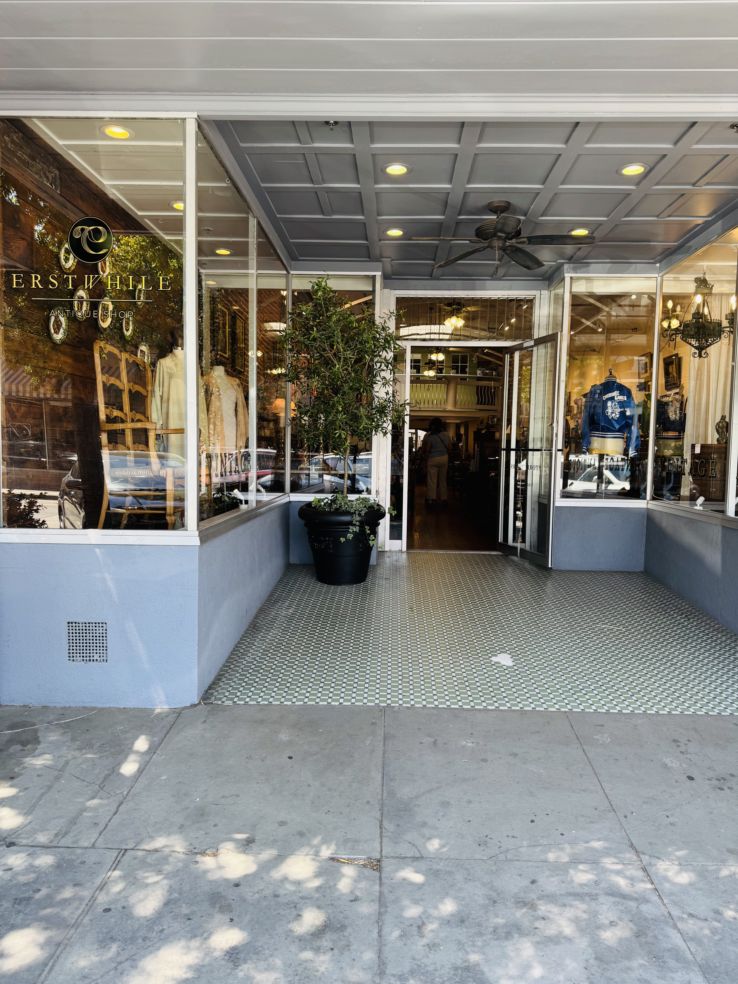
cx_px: 369
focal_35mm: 24
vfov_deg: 71.6
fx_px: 682
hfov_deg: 56.8
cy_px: 492
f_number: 1.78
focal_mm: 6.76
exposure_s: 1/130
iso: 50
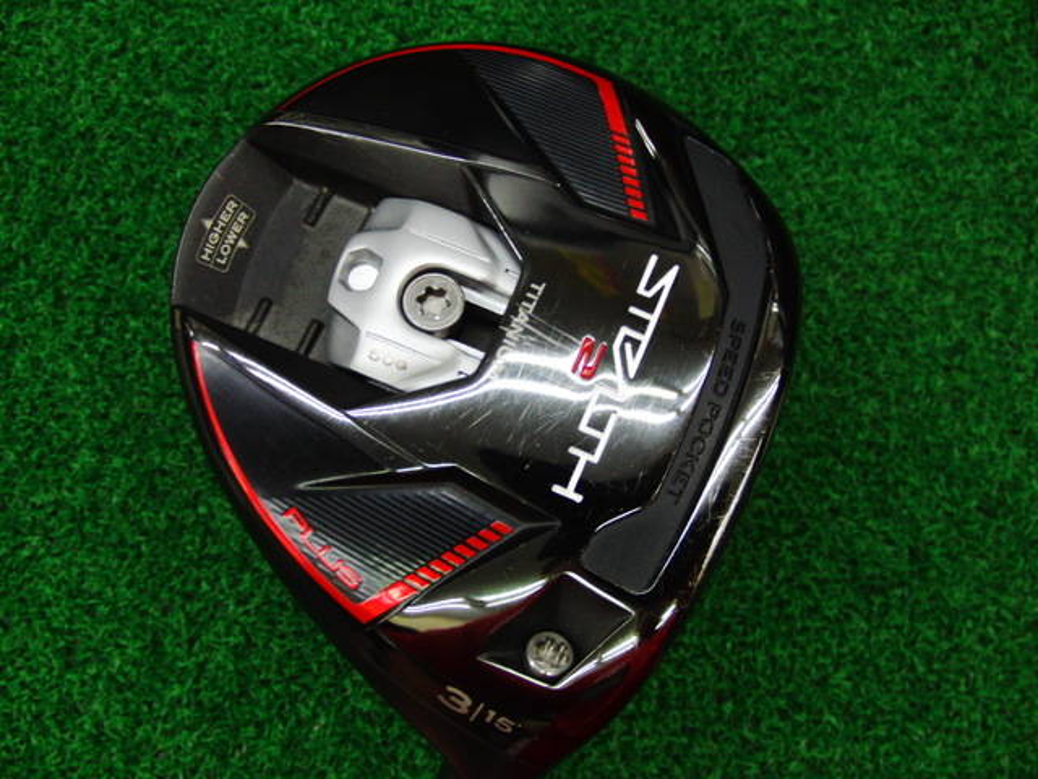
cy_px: 390
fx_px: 1109
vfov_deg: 38.7
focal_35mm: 37
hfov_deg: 50.1
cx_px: 519
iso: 400
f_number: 3.6
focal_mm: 6.42
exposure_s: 1/60
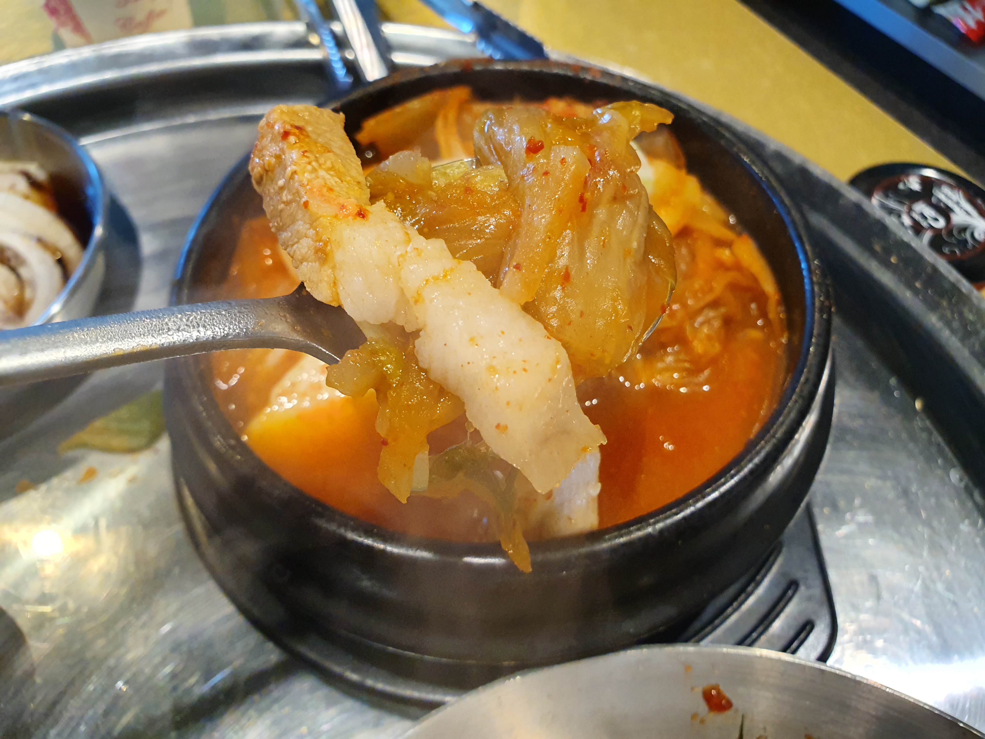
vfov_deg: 53.1
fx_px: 740
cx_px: 492
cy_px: 370
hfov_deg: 67.3
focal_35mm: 26
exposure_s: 1/120
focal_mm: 4.32
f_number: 2.4
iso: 400
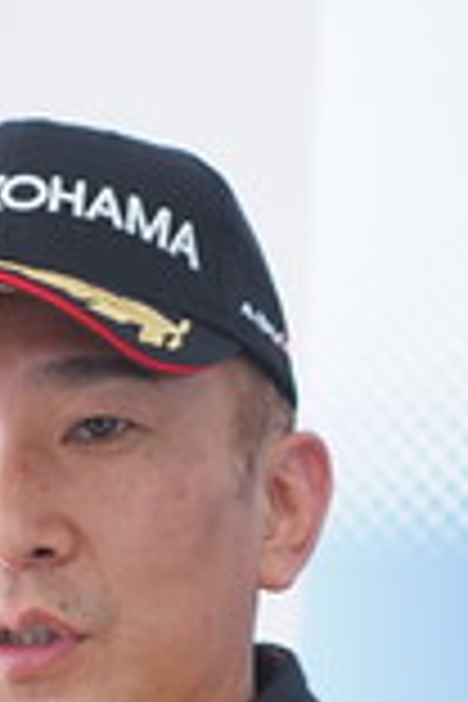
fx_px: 9496
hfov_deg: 2.8
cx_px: -22
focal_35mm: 487
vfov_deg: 4.2
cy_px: 932
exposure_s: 1/125
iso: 800
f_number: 2.5
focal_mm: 105
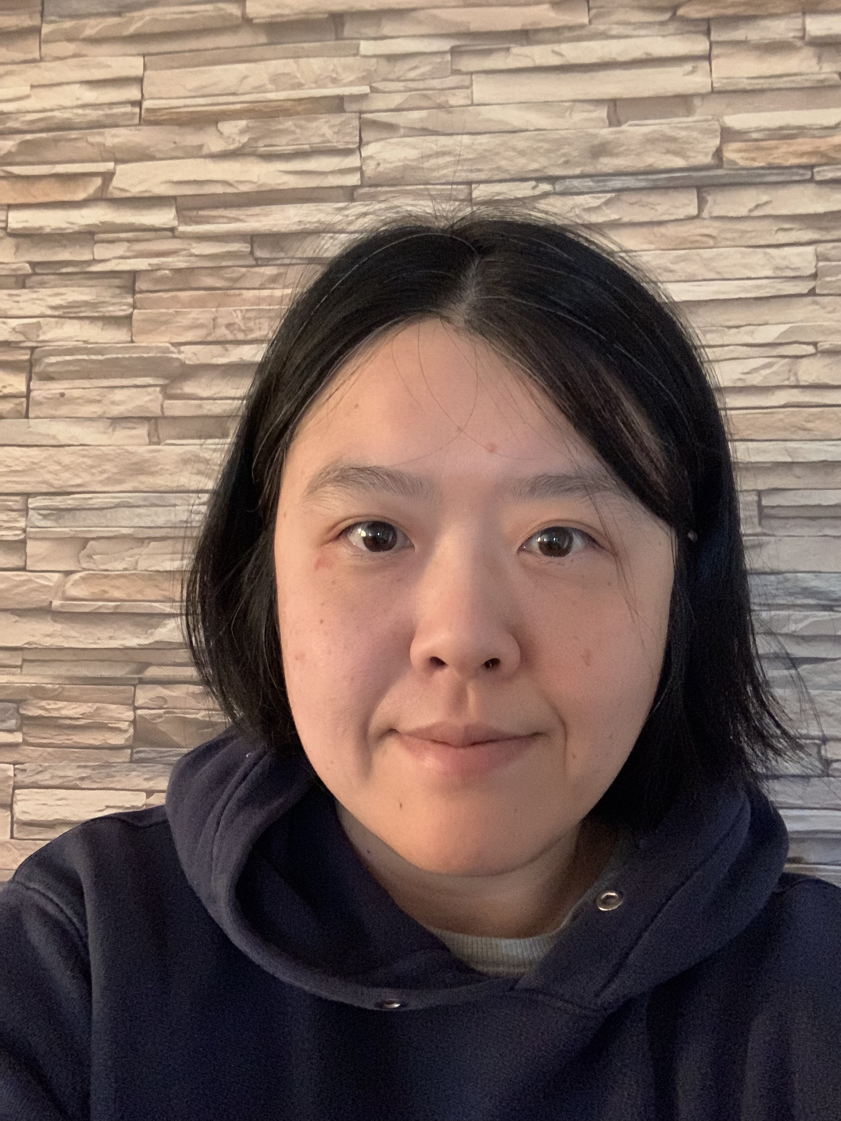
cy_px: 560
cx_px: 420
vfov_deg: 56.8
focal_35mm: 32
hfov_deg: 44.2
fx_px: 1037
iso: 640
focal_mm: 2.87
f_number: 2.2
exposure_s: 1/23
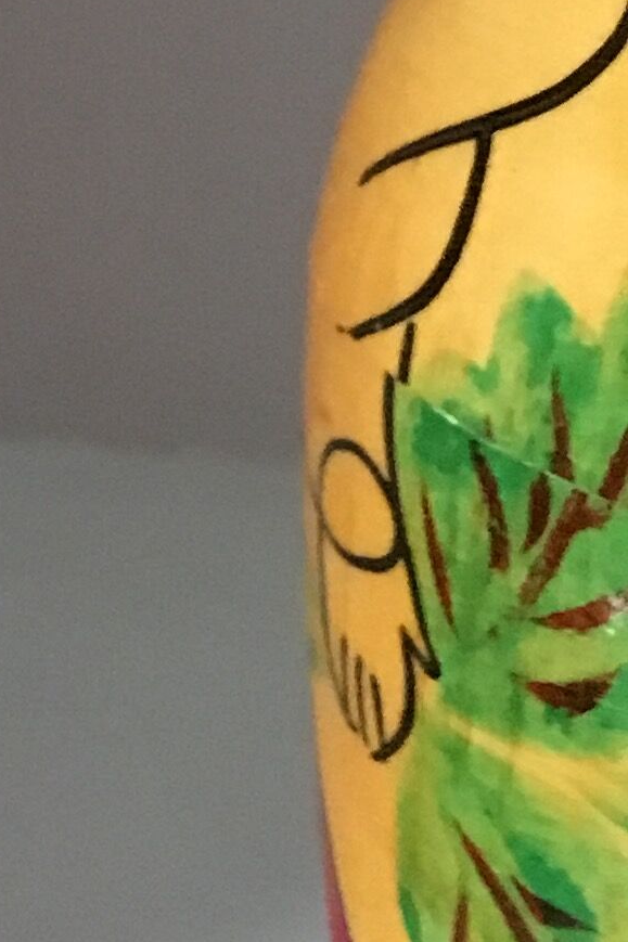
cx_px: -1011
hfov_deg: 8.7
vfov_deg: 14.0
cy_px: -322
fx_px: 3665
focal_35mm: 140
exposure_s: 1/15
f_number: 2.2
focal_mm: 4.15
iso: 400
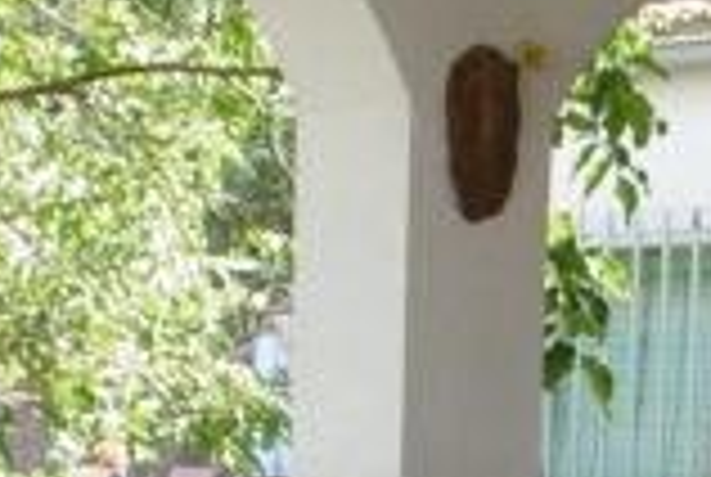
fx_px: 2196
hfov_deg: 18.2
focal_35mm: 111
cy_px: 657
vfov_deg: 12.0
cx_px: 578
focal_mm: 4.3
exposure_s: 1/160
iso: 100
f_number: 3.1
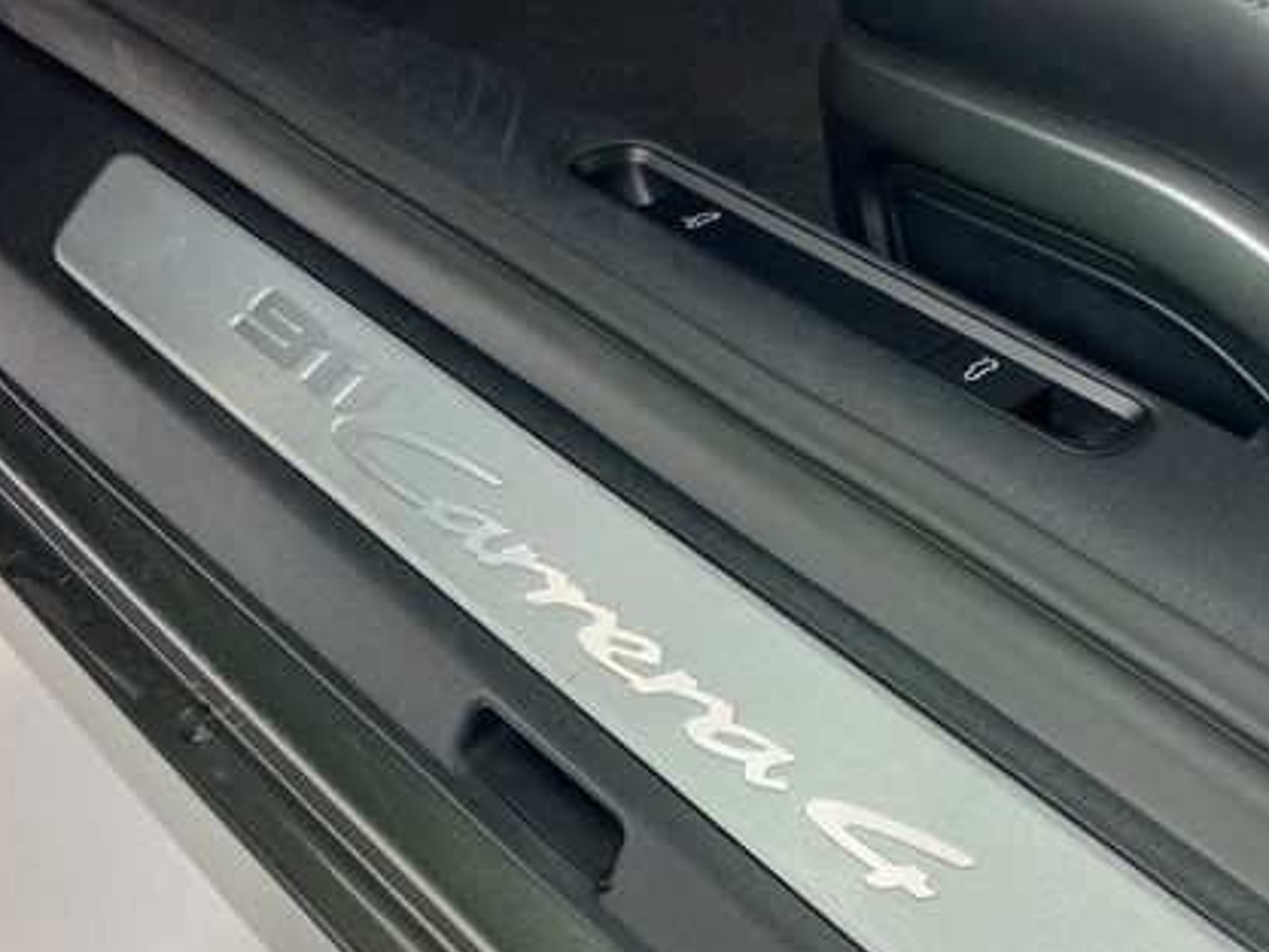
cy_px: 578
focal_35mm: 43
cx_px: 600
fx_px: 1577
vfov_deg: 33.5
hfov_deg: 43.8
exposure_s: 1/120
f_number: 1.8
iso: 50
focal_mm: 3.99
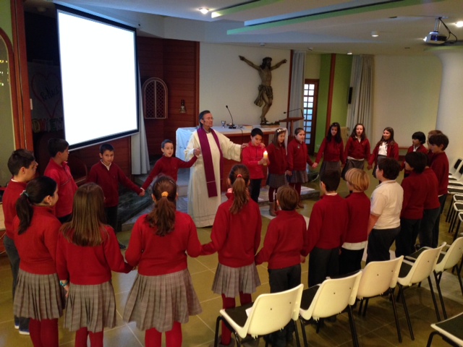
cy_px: 174
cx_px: 232
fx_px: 441
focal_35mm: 33
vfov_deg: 42.9
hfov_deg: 55.4
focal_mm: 4.12
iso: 250
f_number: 2.4
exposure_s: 1/20
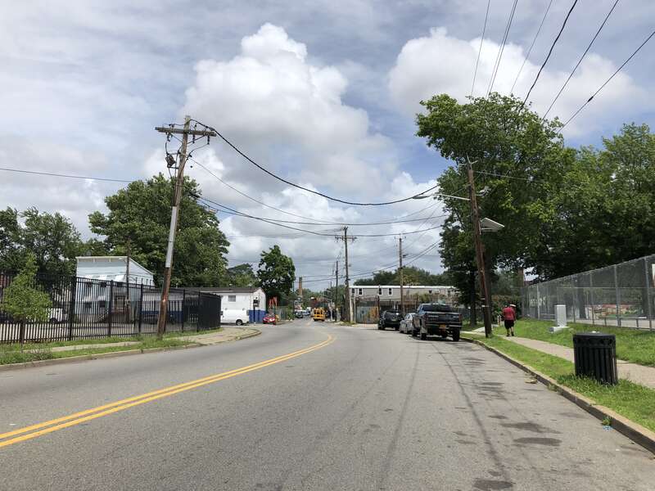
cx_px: 328
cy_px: 246
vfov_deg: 49.7
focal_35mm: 28
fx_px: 530
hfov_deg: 63.4
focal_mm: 4
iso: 20
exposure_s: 1/3745
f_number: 1.8
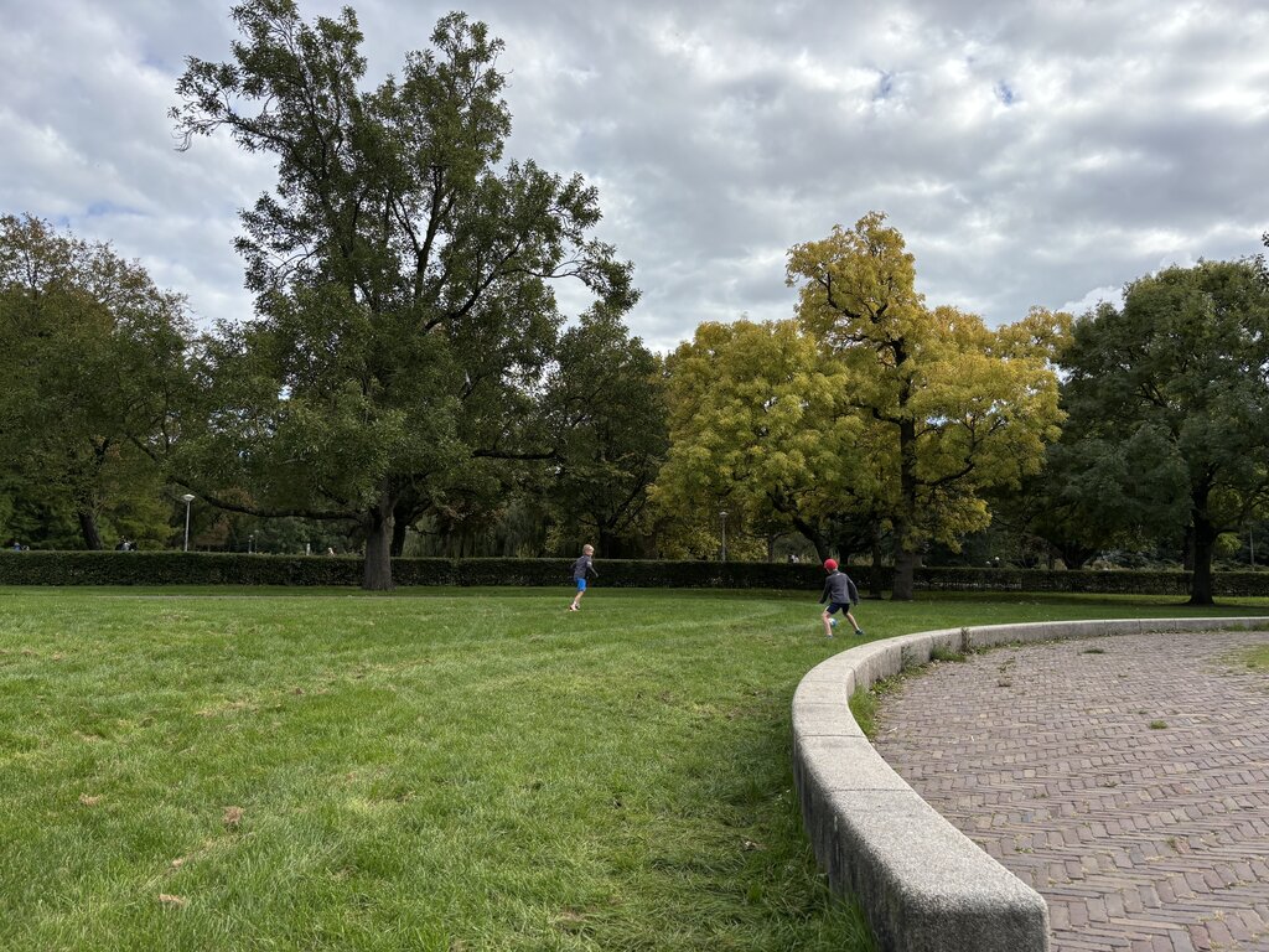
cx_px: 634
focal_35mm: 26
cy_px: 476
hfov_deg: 67.3
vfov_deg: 53.1
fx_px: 953
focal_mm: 5.96
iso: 50
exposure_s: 1/3650
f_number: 1.6
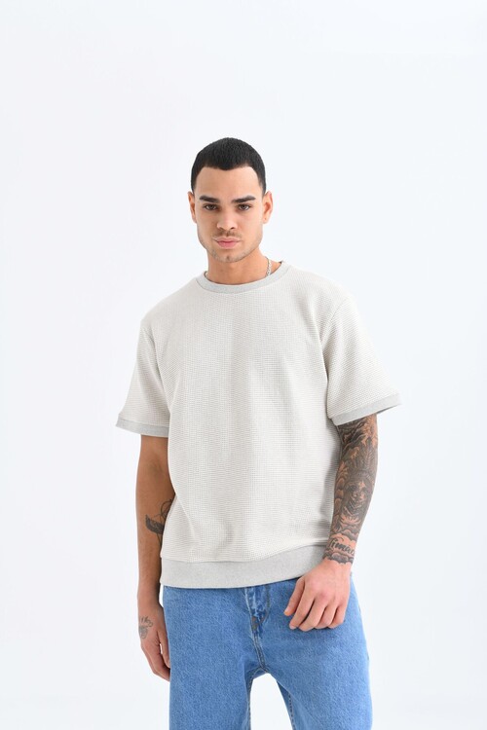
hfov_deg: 26.0
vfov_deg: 38.2
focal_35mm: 52
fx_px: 1055
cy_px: 365
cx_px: 244
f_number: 6.3
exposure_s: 1/125
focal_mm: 52
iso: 200
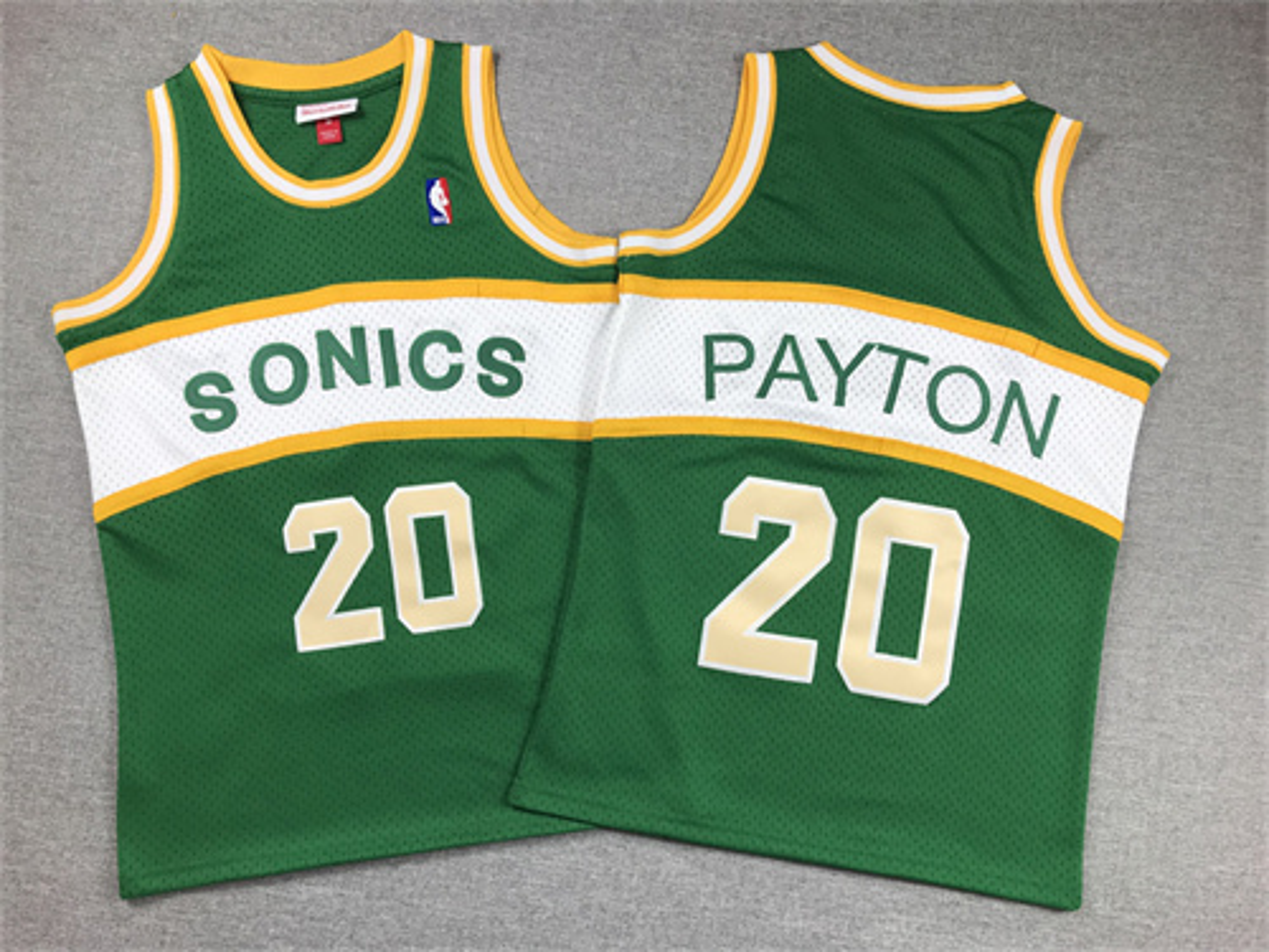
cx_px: 634
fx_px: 1026
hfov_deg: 63.4
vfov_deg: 49.7
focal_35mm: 28
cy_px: 476
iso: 25
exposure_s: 1/100
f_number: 1.8
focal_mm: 3.99
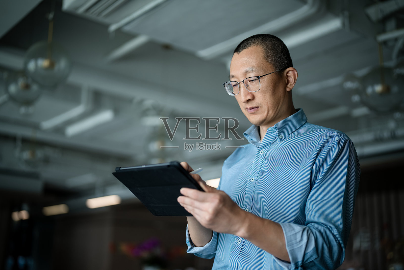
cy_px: 135
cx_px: 202
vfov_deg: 27.0
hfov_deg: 39.6
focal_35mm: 50
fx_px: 561
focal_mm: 50
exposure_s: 1/400
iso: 100
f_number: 1.4
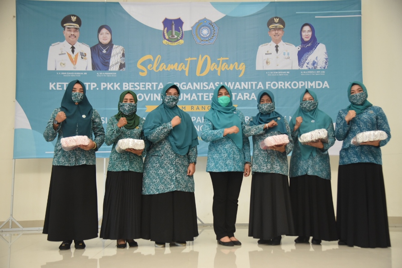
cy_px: 134
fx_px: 447
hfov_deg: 48.5
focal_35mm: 40
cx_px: 201
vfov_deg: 33.4
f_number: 4
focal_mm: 40
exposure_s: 1/100
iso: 1600
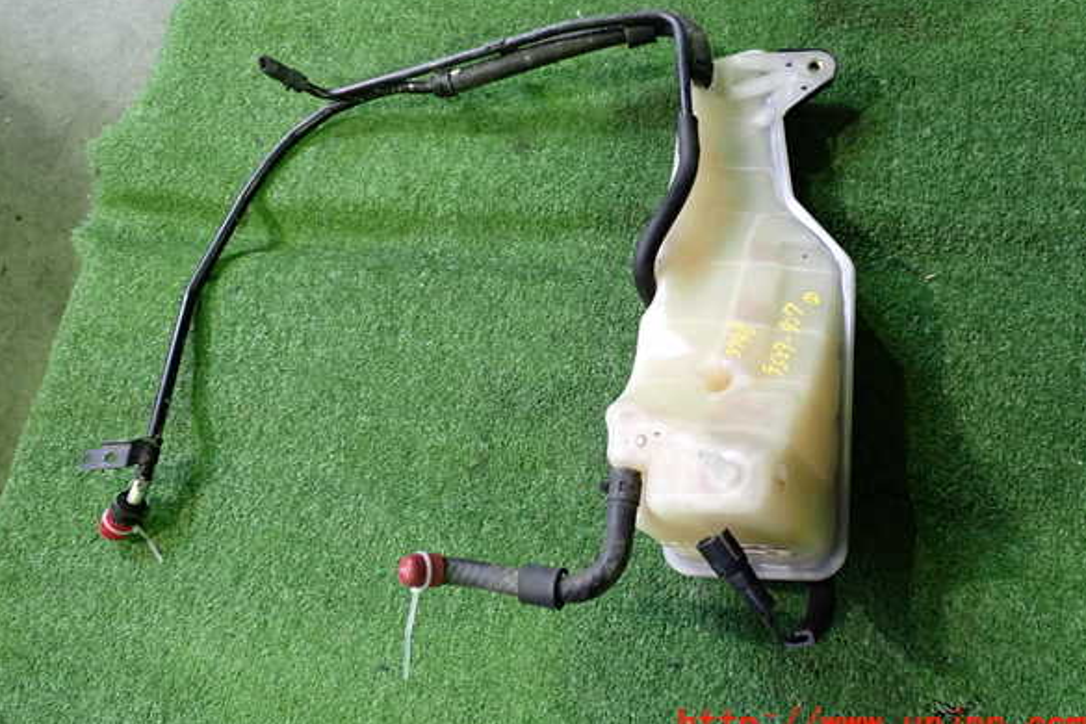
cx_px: 540
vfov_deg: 41.1
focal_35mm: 32
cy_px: 332
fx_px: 965
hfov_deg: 58.7
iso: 500
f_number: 2.3
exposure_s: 1/30
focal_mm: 5.4
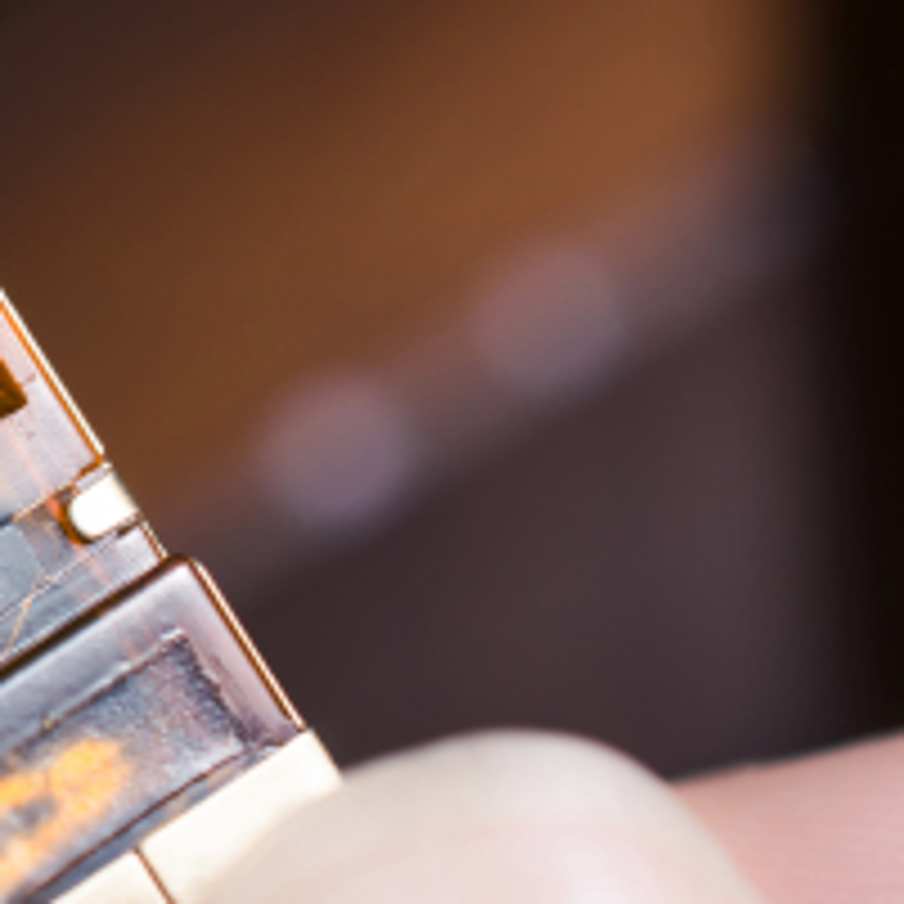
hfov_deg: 11.1
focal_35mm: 152
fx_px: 4491
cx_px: -391
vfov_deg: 11.4
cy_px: 90
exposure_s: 1/125
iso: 100
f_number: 6.3
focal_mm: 40
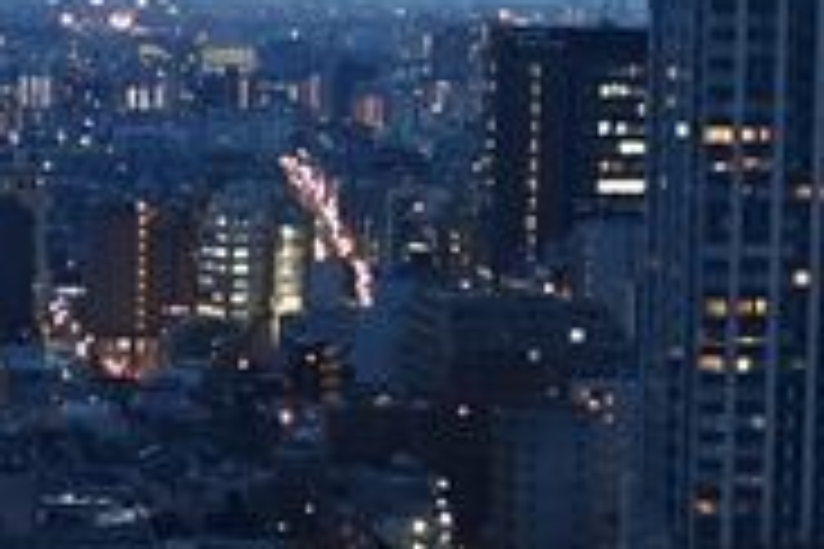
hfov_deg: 13.0
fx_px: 3593
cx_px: 104
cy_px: 225
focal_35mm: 157
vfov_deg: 8.7
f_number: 1.8
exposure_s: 1/30
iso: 800
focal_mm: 8.8
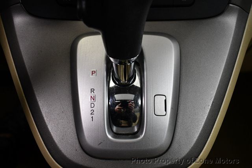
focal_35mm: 36
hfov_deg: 53.1
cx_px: 126
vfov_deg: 36.9
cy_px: 84
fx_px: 252
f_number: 3.5
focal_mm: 18
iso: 1800
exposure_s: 1/125
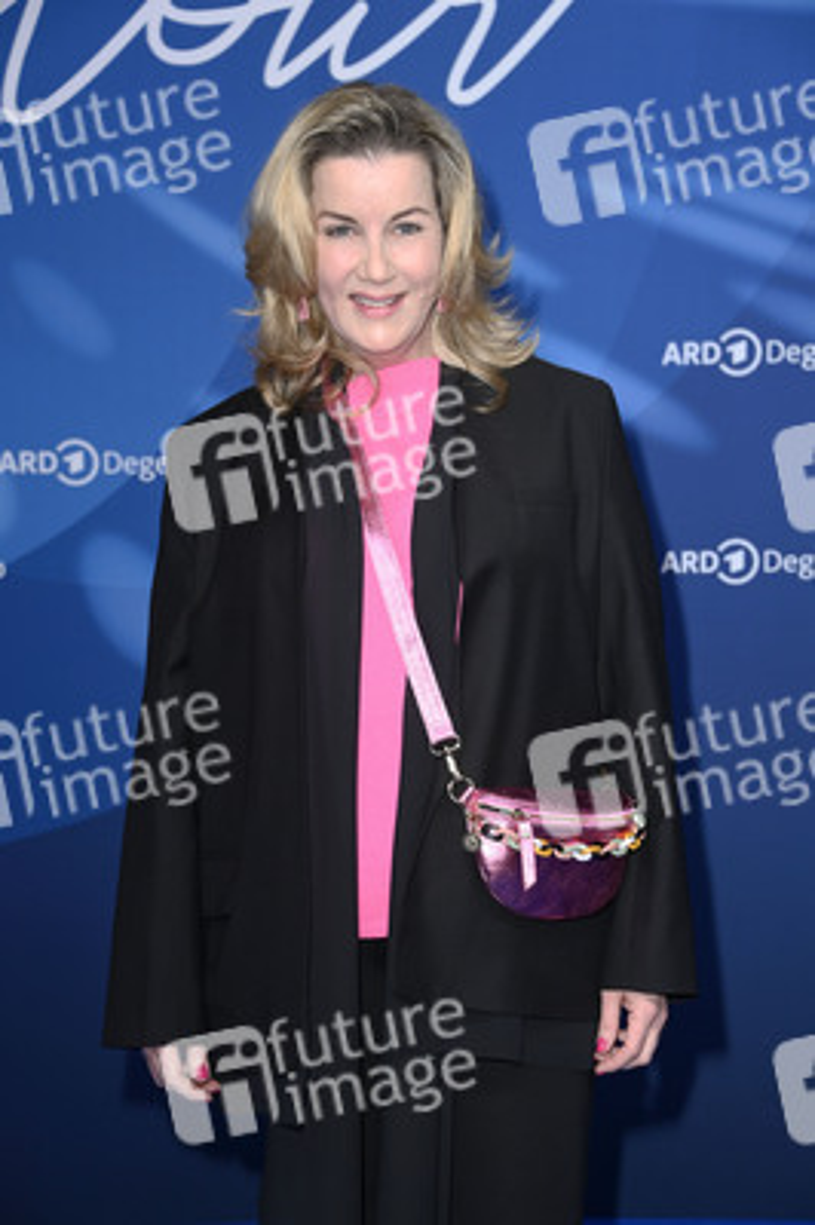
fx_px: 3061
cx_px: 408
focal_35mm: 90
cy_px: 612
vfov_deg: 22.6
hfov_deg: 15.2
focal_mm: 90
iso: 800
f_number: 6.3
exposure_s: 1/250
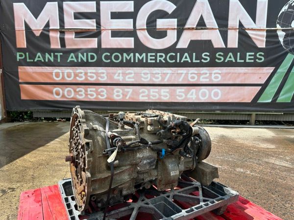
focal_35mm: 24
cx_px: 147
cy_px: 110
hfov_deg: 71.6
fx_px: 204
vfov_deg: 56.8
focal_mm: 6.86
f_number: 1.78
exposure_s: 1/2410
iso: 80
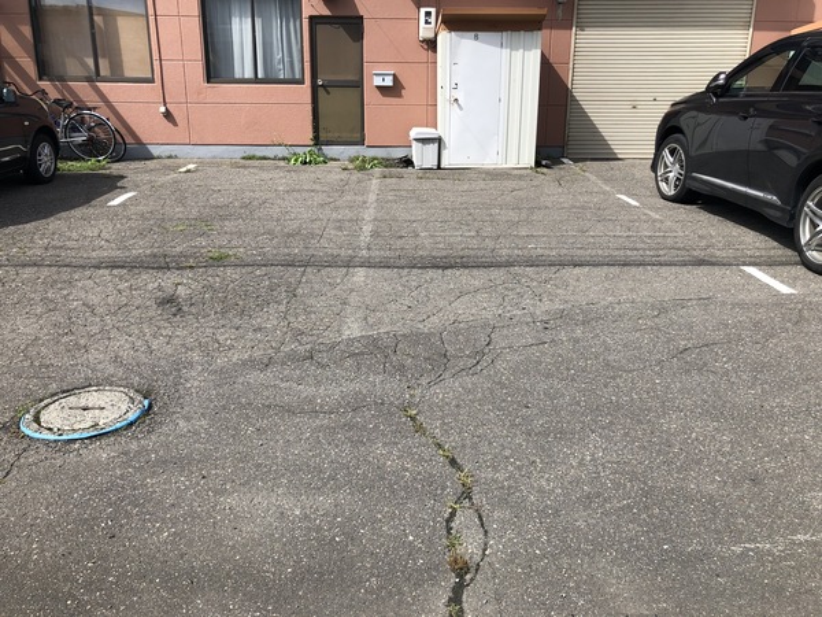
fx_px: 665
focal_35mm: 28
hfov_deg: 63.4
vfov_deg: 49.7
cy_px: 308
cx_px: 411
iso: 20
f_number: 1.8
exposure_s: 1/1412
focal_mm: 3.99
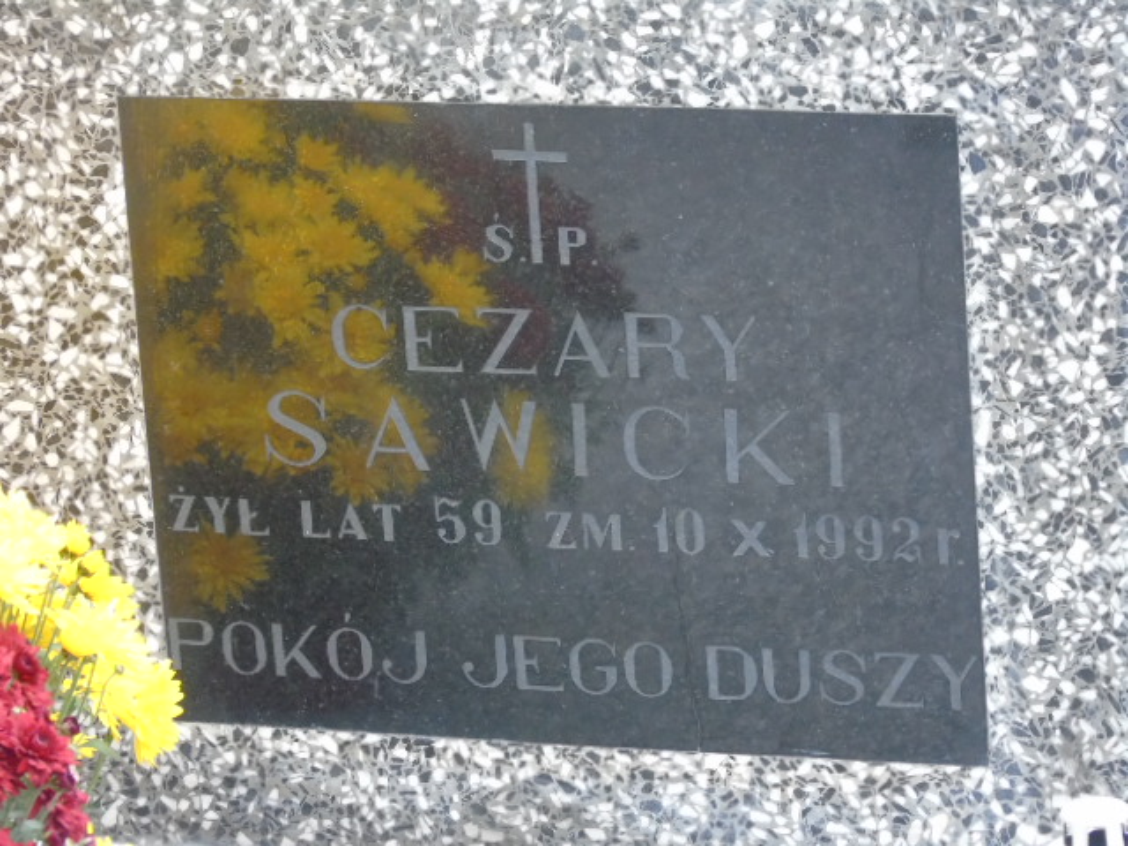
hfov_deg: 10.6
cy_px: 423
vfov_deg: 8.0
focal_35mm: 186
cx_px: 564
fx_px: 6061
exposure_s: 1/80
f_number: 5
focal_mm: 33
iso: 640
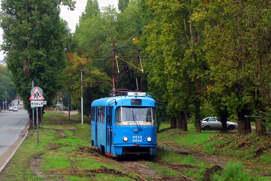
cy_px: 90
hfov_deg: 24.5
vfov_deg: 16.5
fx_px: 625
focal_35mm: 83
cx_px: 136
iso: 400
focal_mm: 30.81
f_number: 4.5
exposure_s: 1/500
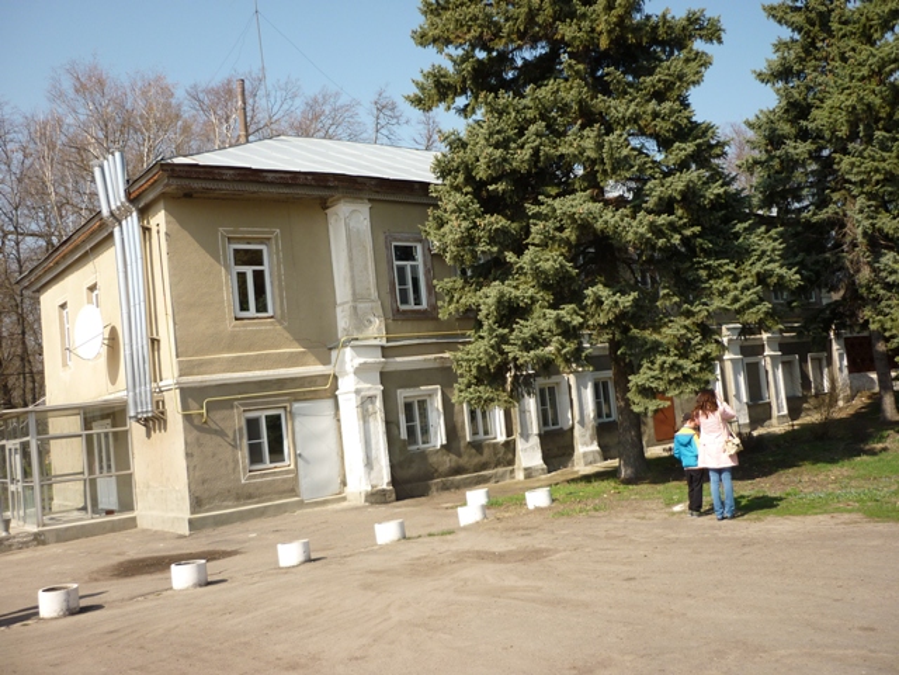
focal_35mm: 33
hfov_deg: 55.4
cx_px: 450
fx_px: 857
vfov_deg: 42.9
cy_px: 338
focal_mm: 5.5
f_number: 2.8
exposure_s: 1/800
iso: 80
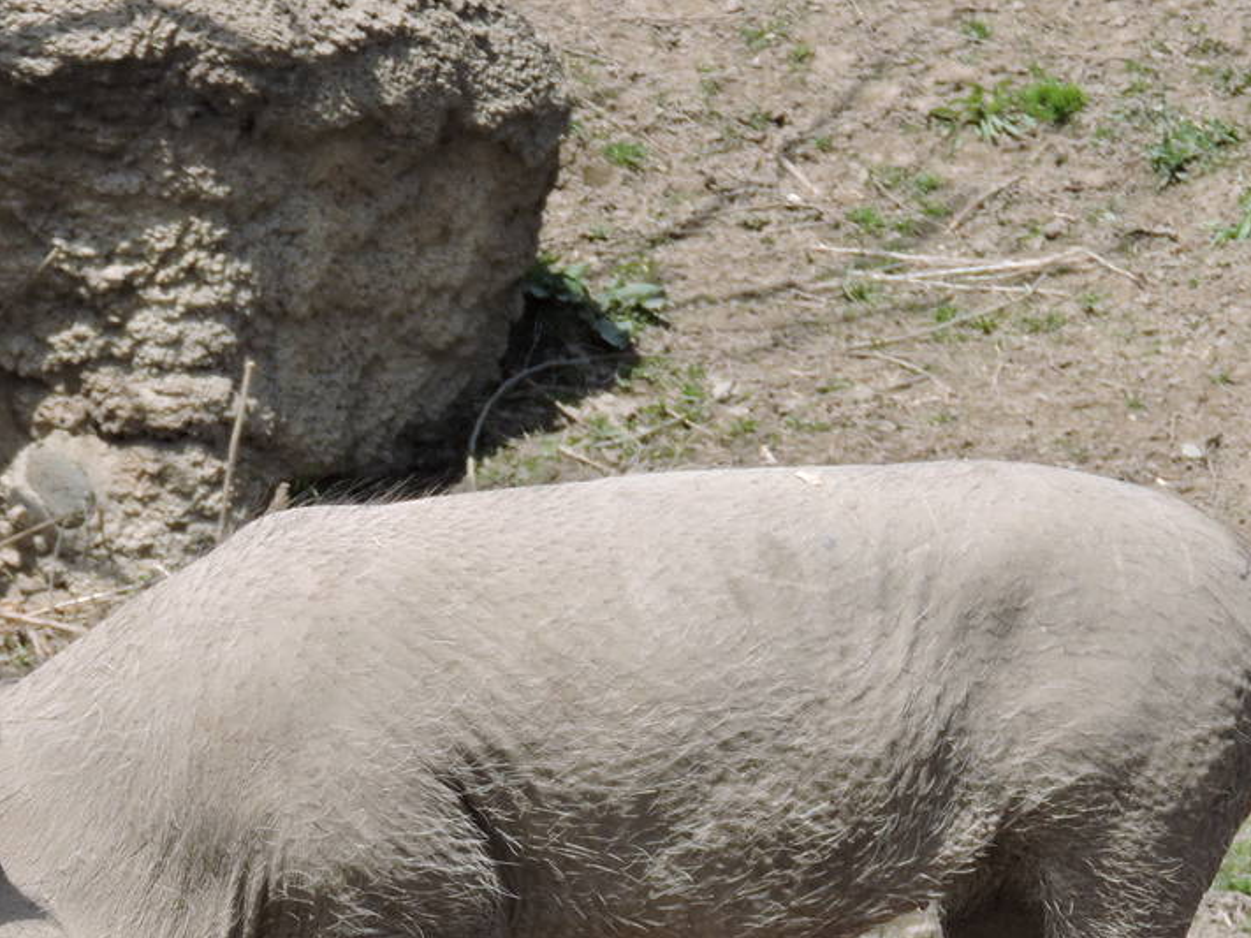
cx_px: 561
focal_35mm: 450
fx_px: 16260
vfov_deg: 3.3
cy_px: 730
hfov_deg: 4.4
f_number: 4.6
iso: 100
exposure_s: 1/500
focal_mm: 35.7
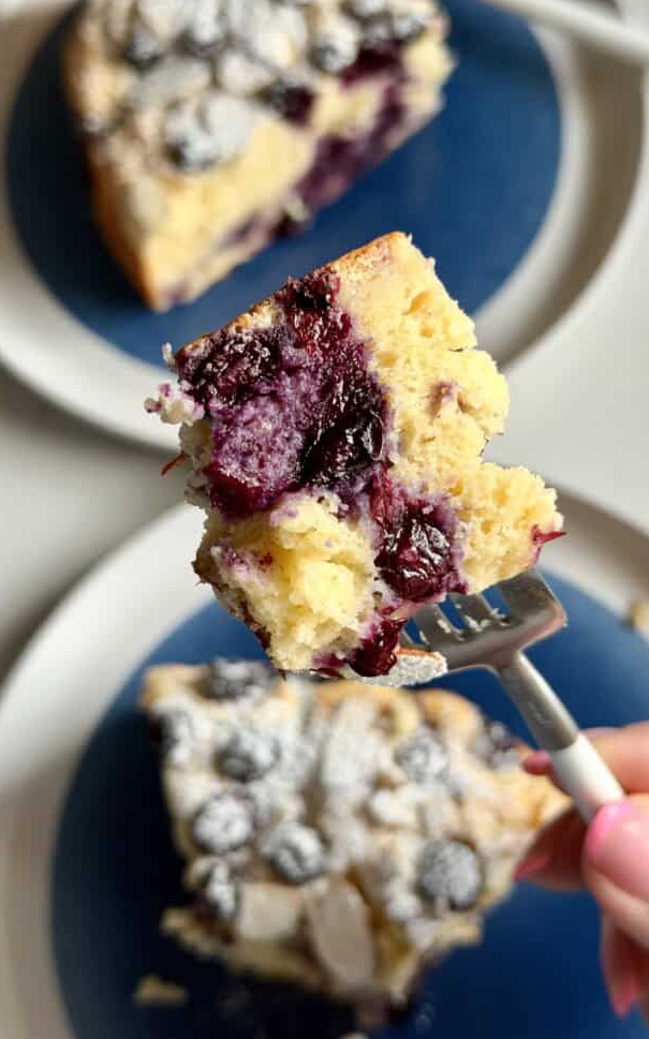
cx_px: 352
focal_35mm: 51
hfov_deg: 25.3
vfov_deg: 39.6
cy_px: 520
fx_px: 1444
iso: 250
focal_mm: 6.8
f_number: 1.8
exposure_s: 1/60
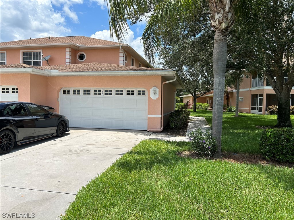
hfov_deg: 67.3
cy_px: 110
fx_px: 221
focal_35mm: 26
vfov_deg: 53.1
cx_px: 147
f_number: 1.5
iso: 50
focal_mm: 5.7
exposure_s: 1/4630
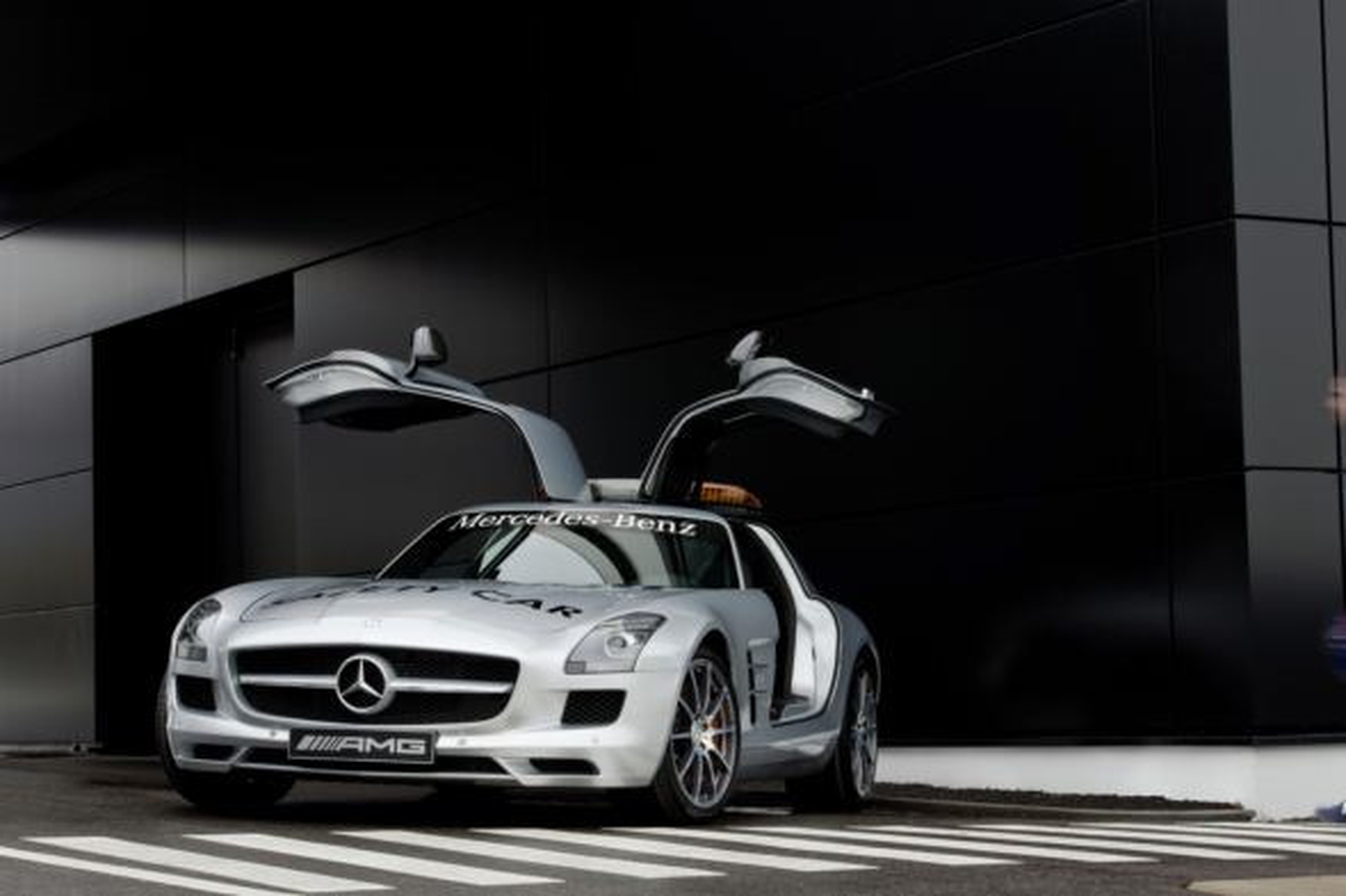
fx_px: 3177
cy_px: 448
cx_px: 673
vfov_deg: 16.1
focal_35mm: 85
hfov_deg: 23.9
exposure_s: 1/6
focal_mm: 85
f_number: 20
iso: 100
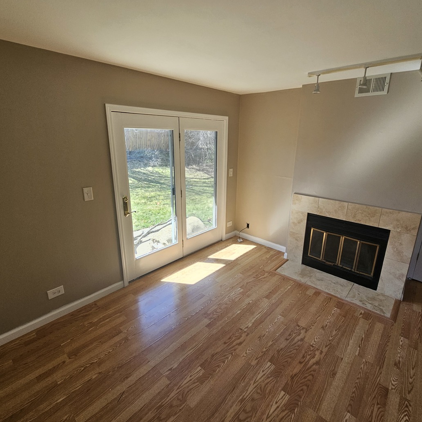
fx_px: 221
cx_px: 216
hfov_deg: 87.4
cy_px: 203
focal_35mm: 16
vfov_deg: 87.4
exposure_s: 1/120
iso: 64
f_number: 2.2
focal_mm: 2.2
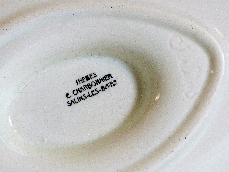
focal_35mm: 380
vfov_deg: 3.9
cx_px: 114
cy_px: 86
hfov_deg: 5.2
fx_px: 2514
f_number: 2.8
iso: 320
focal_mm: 62.1
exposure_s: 1/100
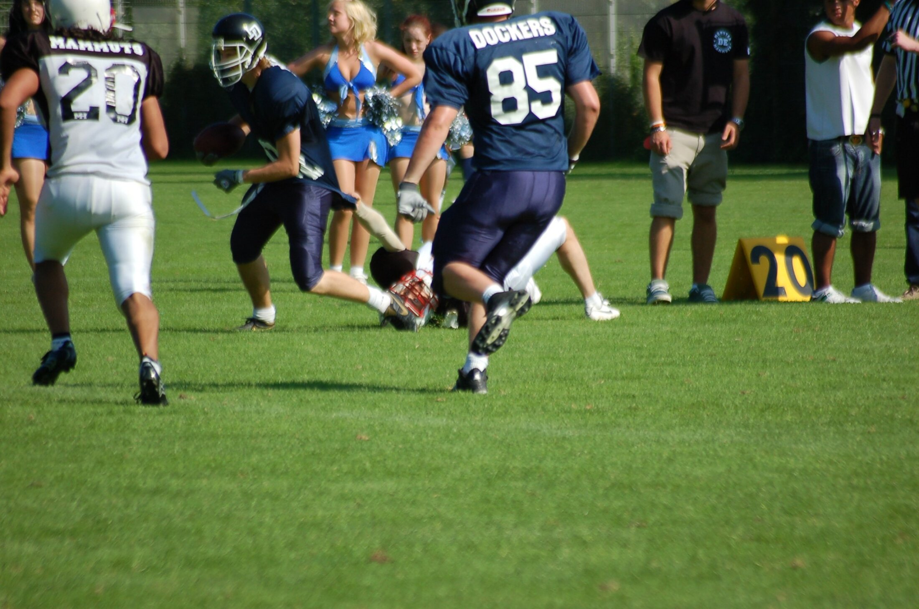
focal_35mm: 450
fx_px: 11466
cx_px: 460
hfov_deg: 4.6
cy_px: 304
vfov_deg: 3.0
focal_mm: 300
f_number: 5.6
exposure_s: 1/1000
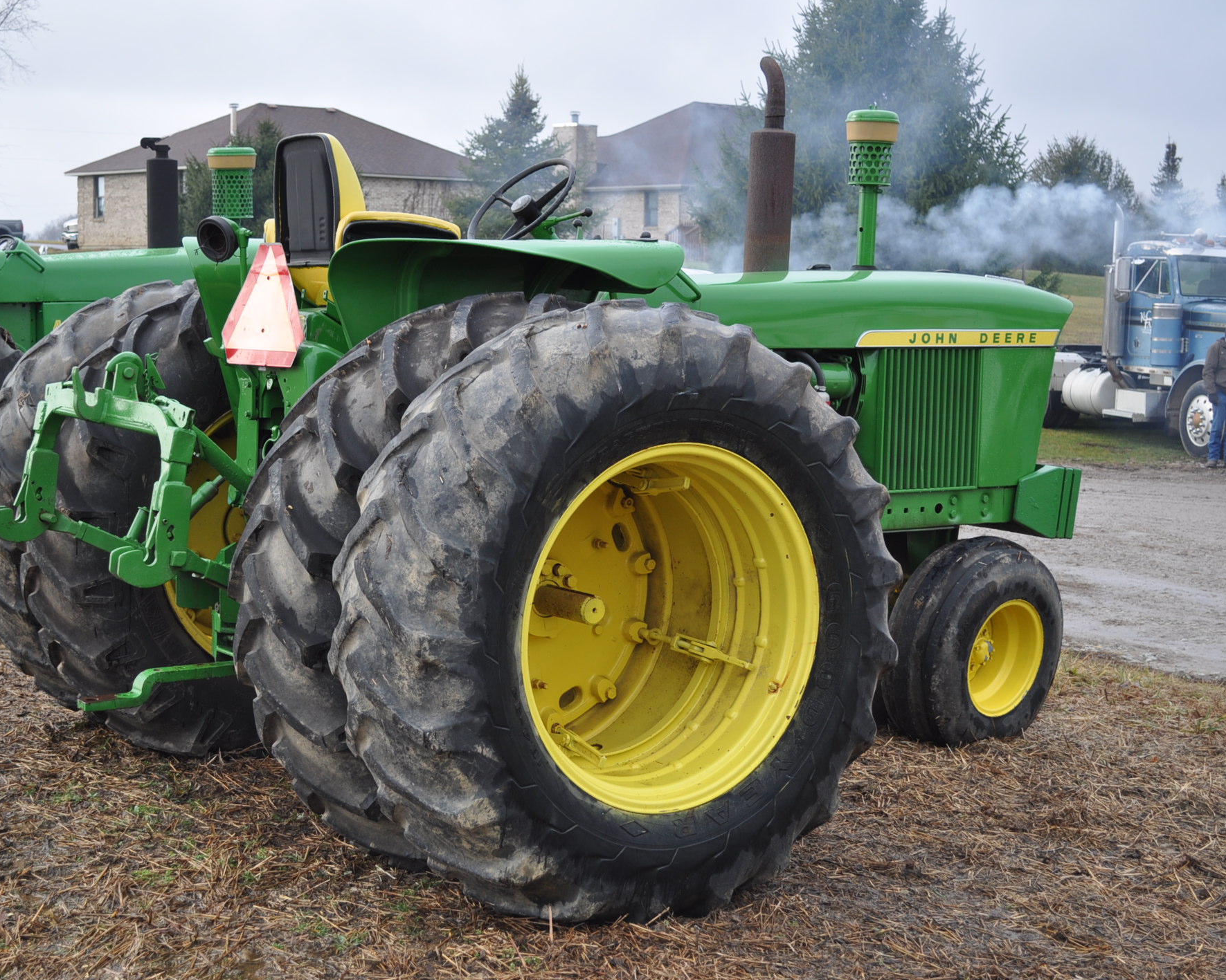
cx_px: 507
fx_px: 2162
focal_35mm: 60
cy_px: 491
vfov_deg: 25.6
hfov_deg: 31.6
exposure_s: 1/125
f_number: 5.6
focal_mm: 35
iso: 200
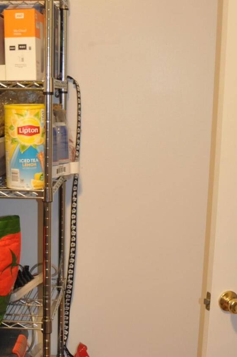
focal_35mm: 64
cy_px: 246
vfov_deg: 31.1
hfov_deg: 21.1
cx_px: 74
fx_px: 634
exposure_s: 1/30
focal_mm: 18
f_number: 3.5
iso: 800
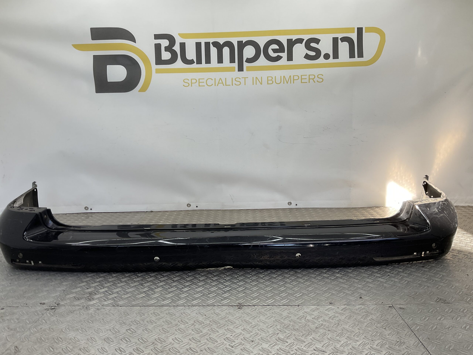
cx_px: 236
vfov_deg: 48.2
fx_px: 396
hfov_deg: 61.7
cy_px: 178
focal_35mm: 29
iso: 16
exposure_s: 1/175
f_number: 1.8
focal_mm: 3
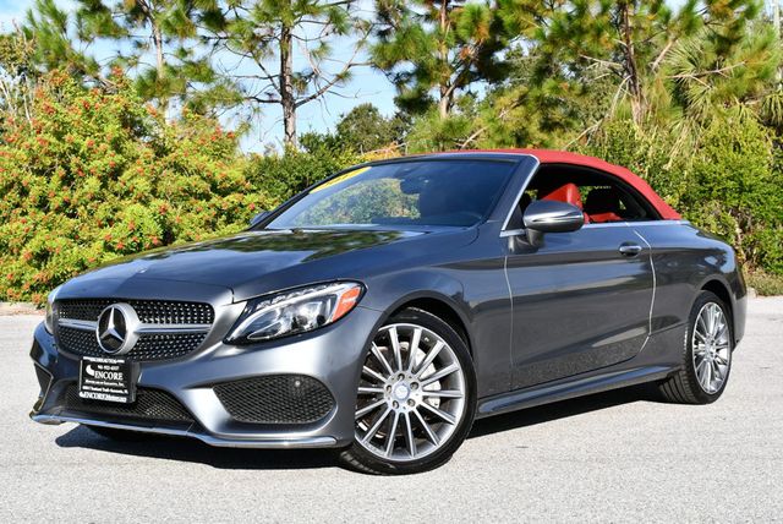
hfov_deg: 35.6
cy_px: 262
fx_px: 1219
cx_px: 392
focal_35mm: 56
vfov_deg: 24.2
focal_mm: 28
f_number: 8
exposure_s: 1/250
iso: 110
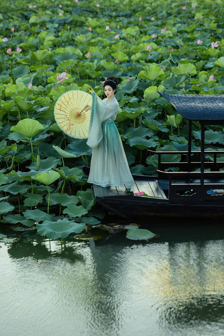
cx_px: 112
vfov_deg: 17.8
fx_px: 1073
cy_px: 168
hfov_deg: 11.9
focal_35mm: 115
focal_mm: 115
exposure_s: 1/250
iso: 320
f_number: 3.5
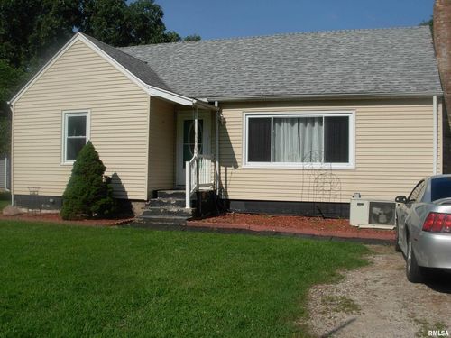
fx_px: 495
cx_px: 226
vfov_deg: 37.7
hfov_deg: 49.0
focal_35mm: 38
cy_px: 169
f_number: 4.9
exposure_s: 1/861
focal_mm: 6.3
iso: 79
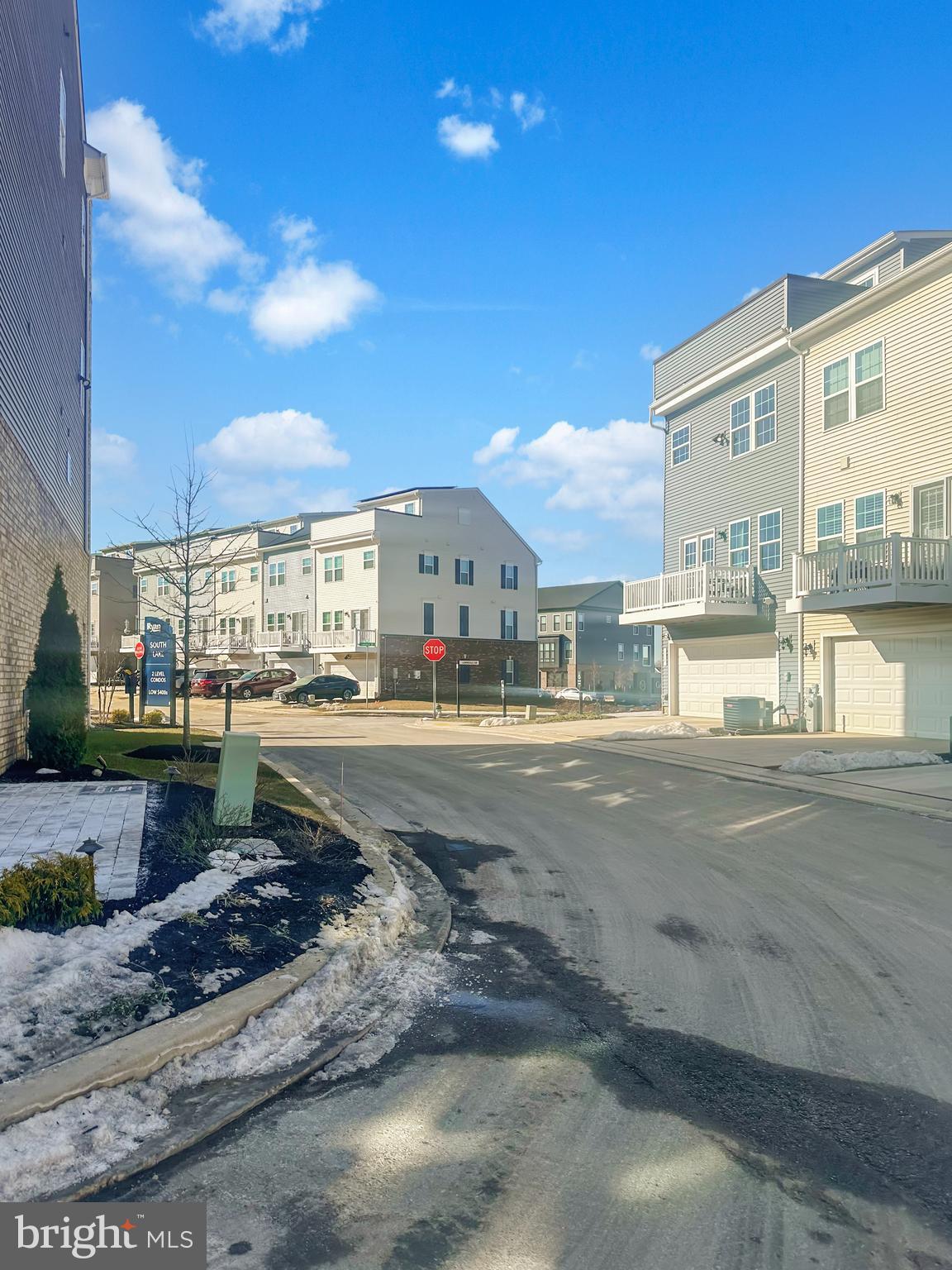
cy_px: 635
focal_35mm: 24
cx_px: 476
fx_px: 880
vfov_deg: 71.6
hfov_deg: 56.8
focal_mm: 6.86
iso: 80
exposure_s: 1/4762
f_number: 1.78
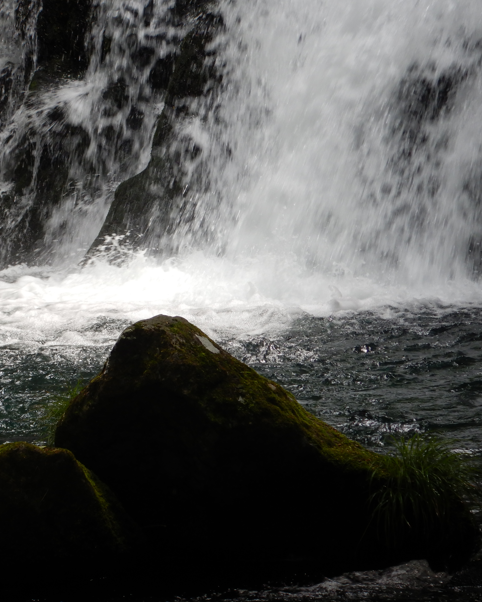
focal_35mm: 157
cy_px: 302
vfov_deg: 12.3
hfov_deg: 9.8
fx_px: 2800
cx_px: 79
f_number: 4.9
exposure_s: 1/100
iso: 125
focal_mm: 21.5
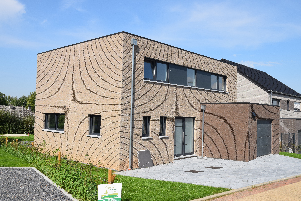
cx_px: 150
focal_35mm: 33
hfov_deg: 57.2
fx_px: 276
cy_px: 100
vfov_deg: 40.0
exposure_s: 1/400
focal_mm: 22
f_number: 10
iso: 200
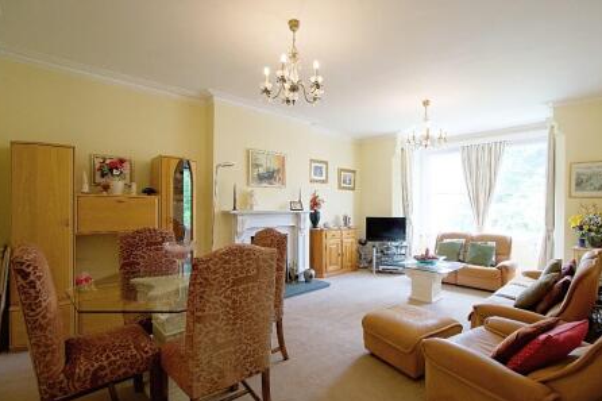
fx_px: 267
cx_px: 305
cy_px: 213
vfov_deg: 73.6
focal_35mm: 16
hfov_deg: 96.8
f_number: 4
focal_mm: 10
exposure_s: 1/160
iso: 800
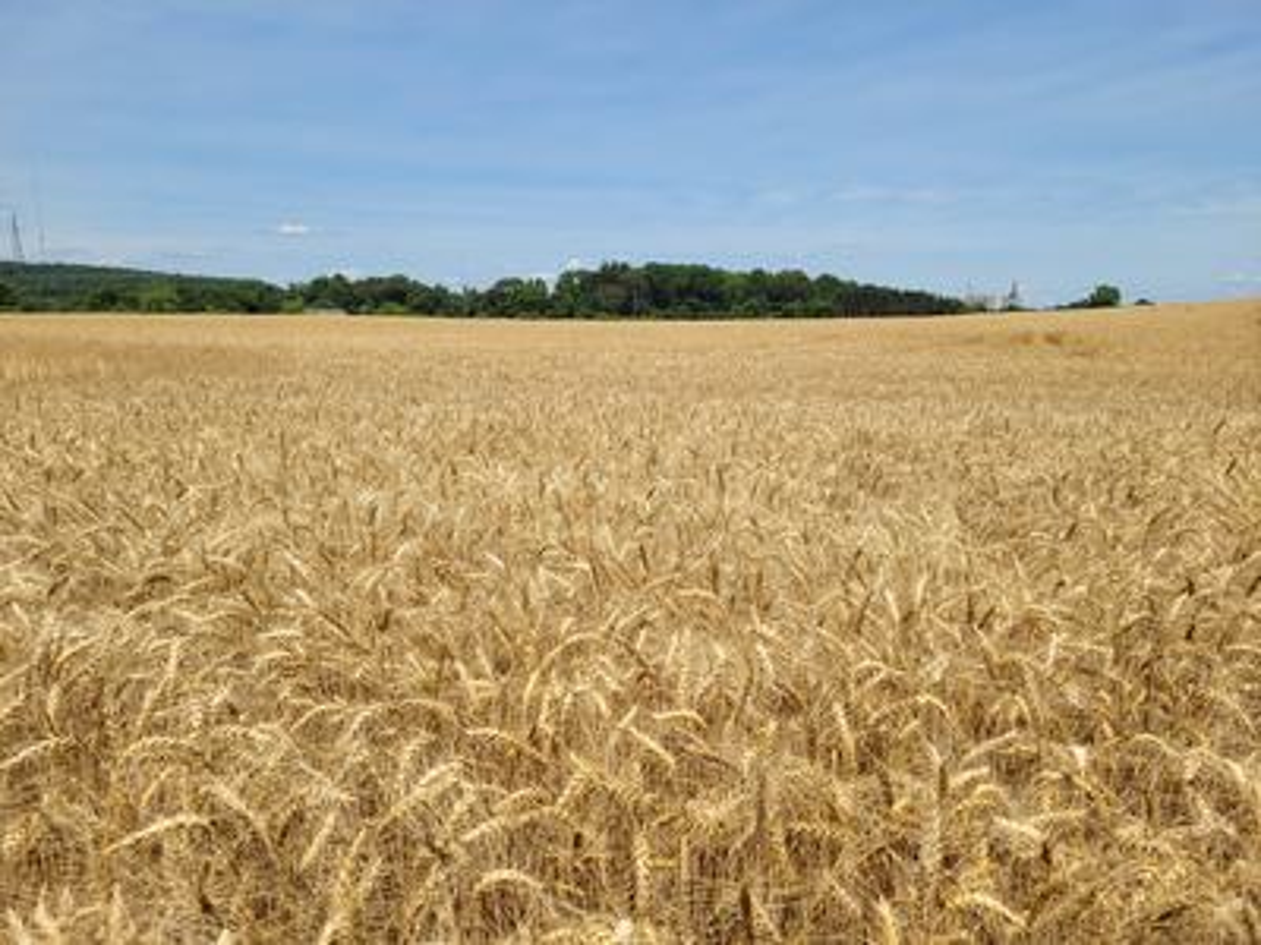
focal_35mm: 26
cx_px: 630
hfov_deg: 67.3
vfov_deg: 53.1
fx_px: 947
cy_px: 472
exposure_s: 1/2977
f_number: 1.8
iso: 40
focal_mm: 5.4
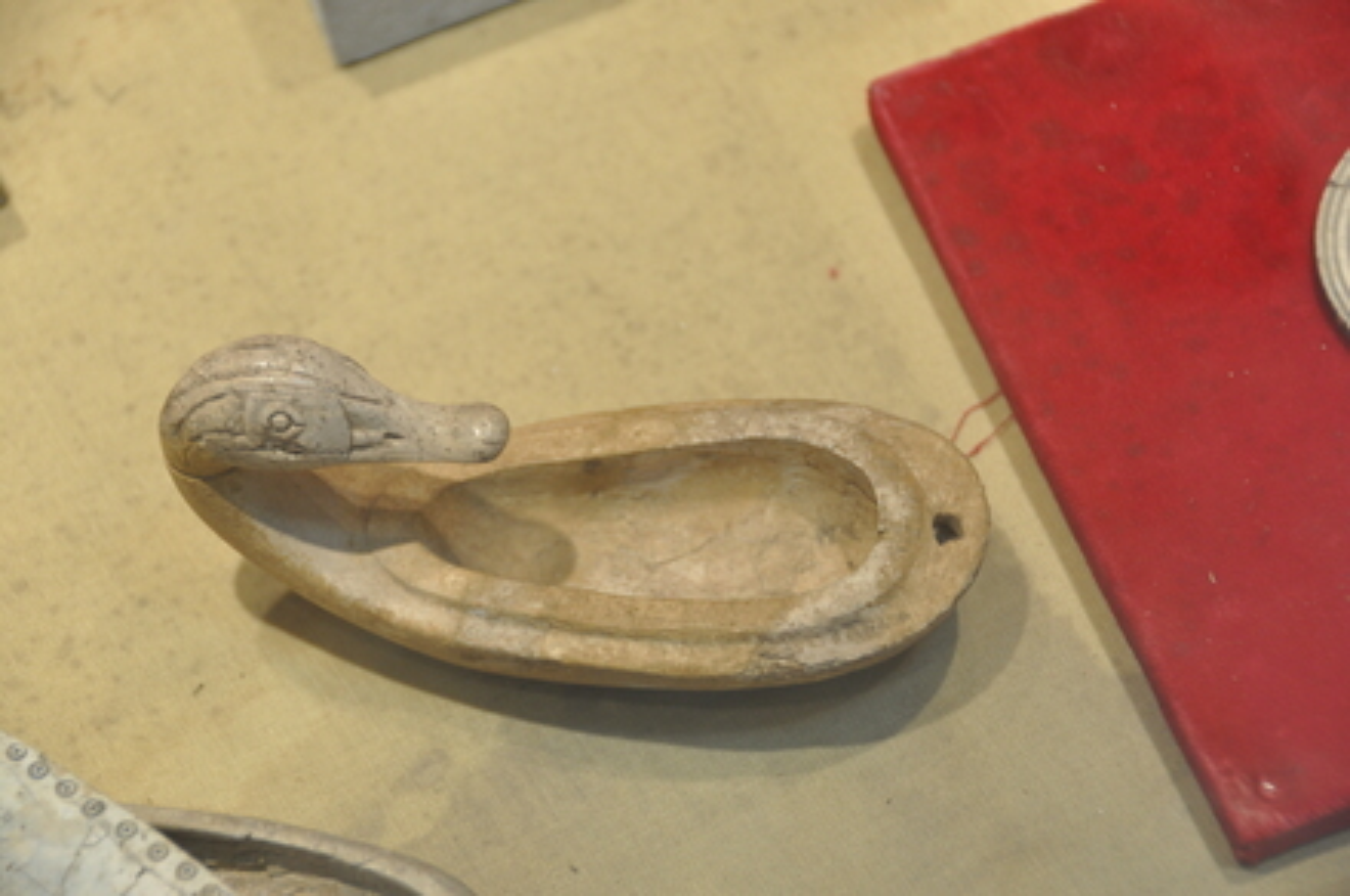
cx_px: 675
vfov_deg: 11.1
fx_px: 4606
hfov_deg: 16.7
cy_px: 448
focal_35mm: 123
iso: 500
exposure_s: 1/25
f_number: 5
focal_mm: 82
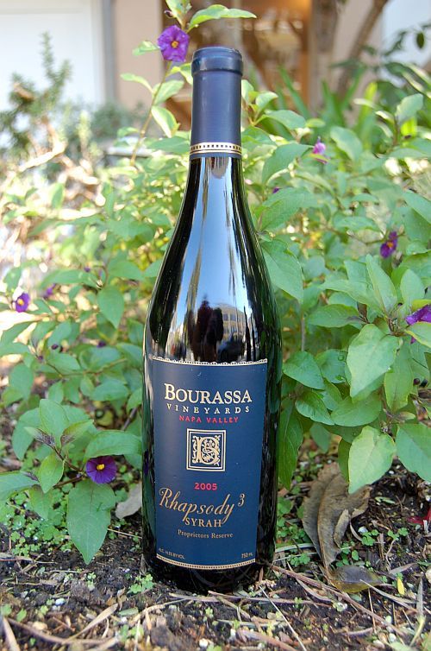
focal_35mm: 36
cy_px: 326
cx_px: 216
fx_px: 649
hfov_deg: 36.7
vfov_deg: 53.2
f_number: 4
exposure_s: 1/60
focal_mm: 24
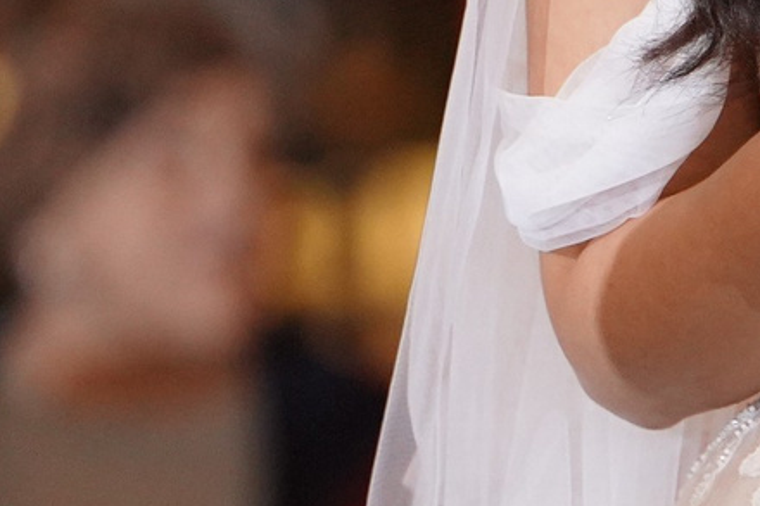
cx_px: 801
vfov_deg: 1.2
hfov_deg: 1.8
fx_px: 24816
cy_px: -4
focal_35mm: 1176
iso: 1000
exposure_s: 1/200
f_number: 1.8
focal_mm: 135
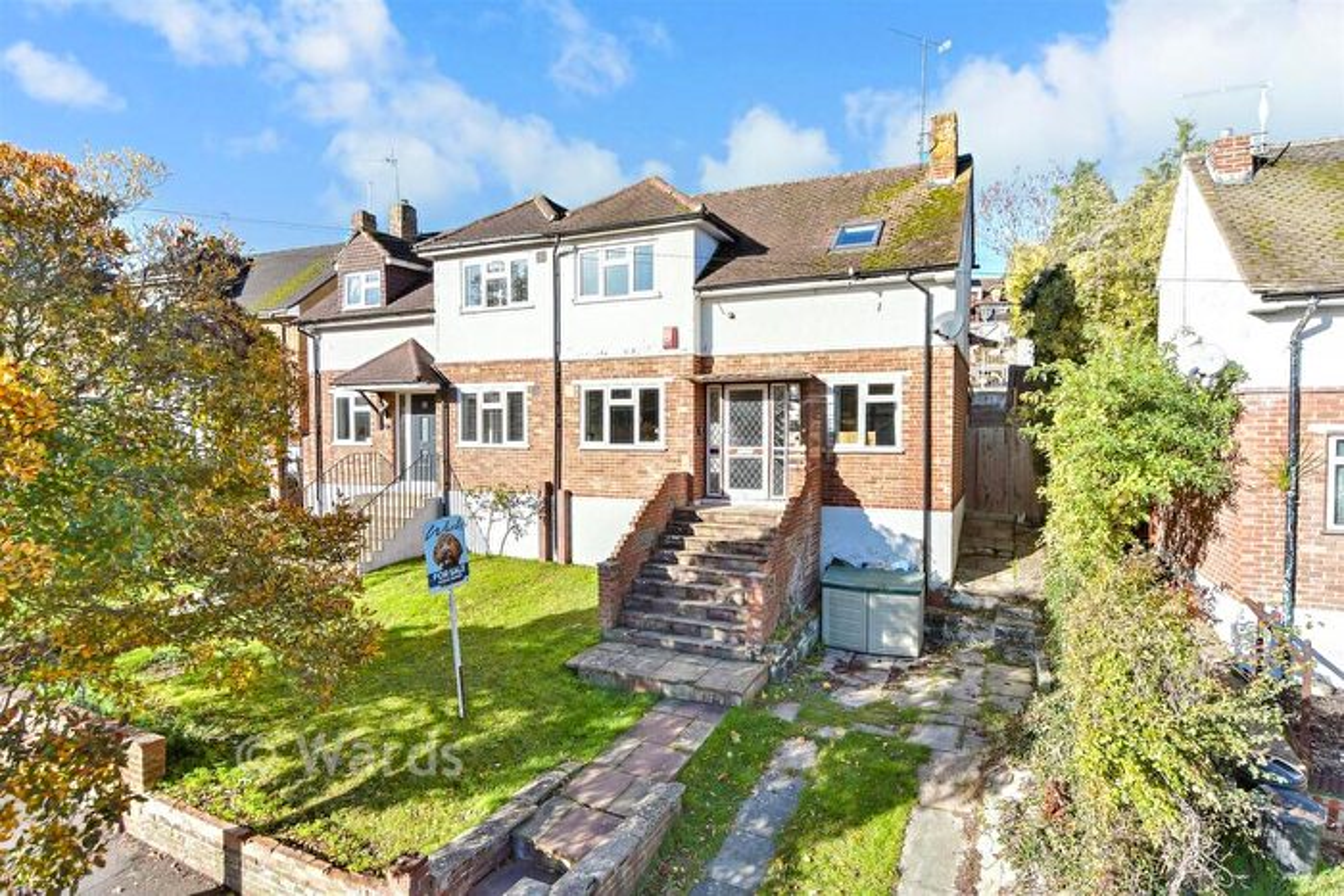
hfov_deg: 93.3
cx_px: 672
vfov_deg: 70.5
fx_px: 635
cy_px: 448
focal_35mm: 17
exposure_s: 1/250
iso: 500
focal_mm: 11.5
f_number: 8
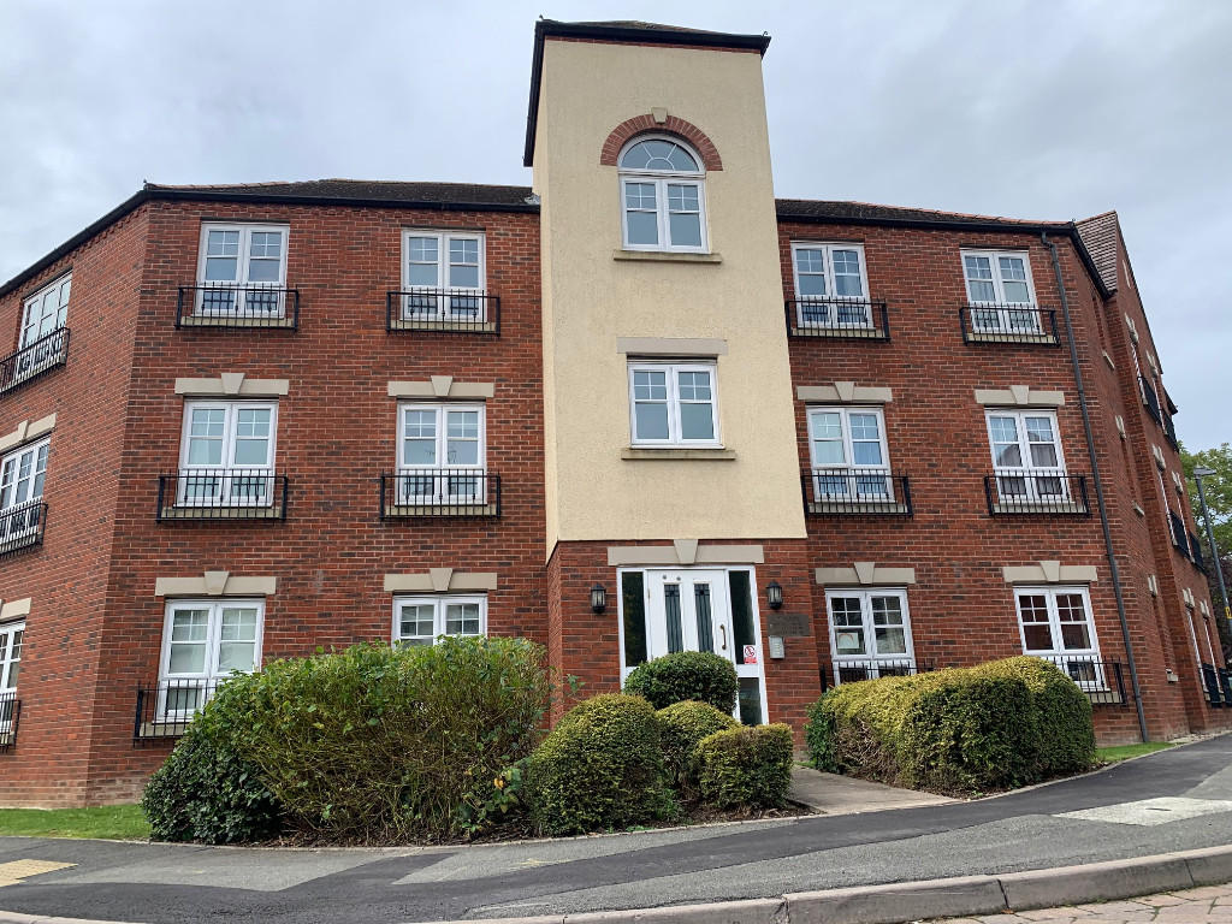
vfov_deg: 53.1
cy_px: 462
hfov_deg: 67.3
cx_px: 616
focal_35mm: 26
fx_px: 925
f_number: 1.8
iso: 25
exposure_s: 1/1250
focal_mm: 4.25
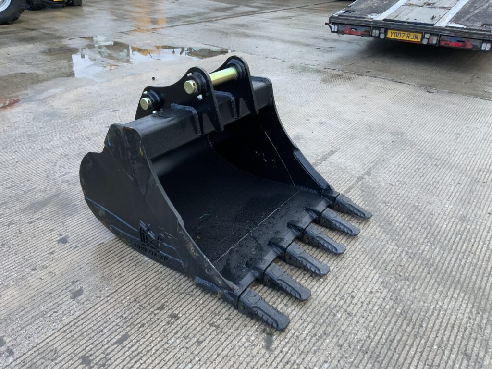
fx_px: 412
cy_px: 184
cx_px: 246
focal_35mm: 29
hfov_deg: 61.7
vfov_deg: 48.2
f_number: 1.8
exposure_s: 1/122
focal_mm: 3
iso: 40
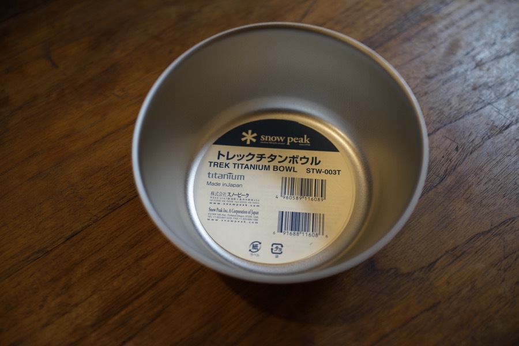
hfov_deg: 54.4
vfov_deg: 37.9
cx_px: 260
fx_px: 505
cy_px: 173
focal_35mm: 35
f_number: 2.5
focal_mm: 35
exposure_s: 1/80
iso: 500
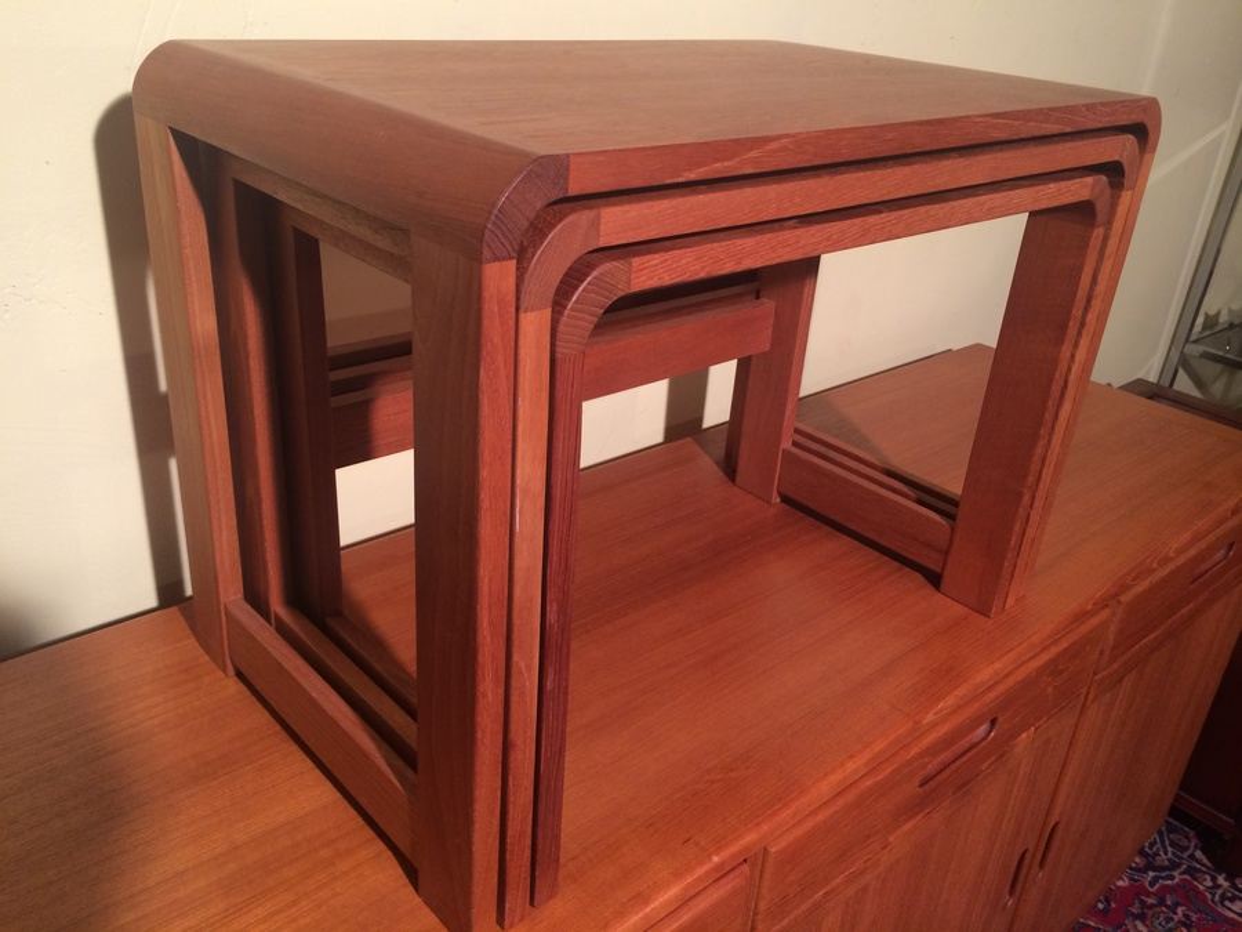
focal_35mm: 30
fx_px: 1076
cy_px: 466
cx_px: 621
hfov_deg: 60.0
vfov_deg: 46.8
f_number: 2.2
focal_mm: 4.12
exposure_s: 1/30
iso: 50
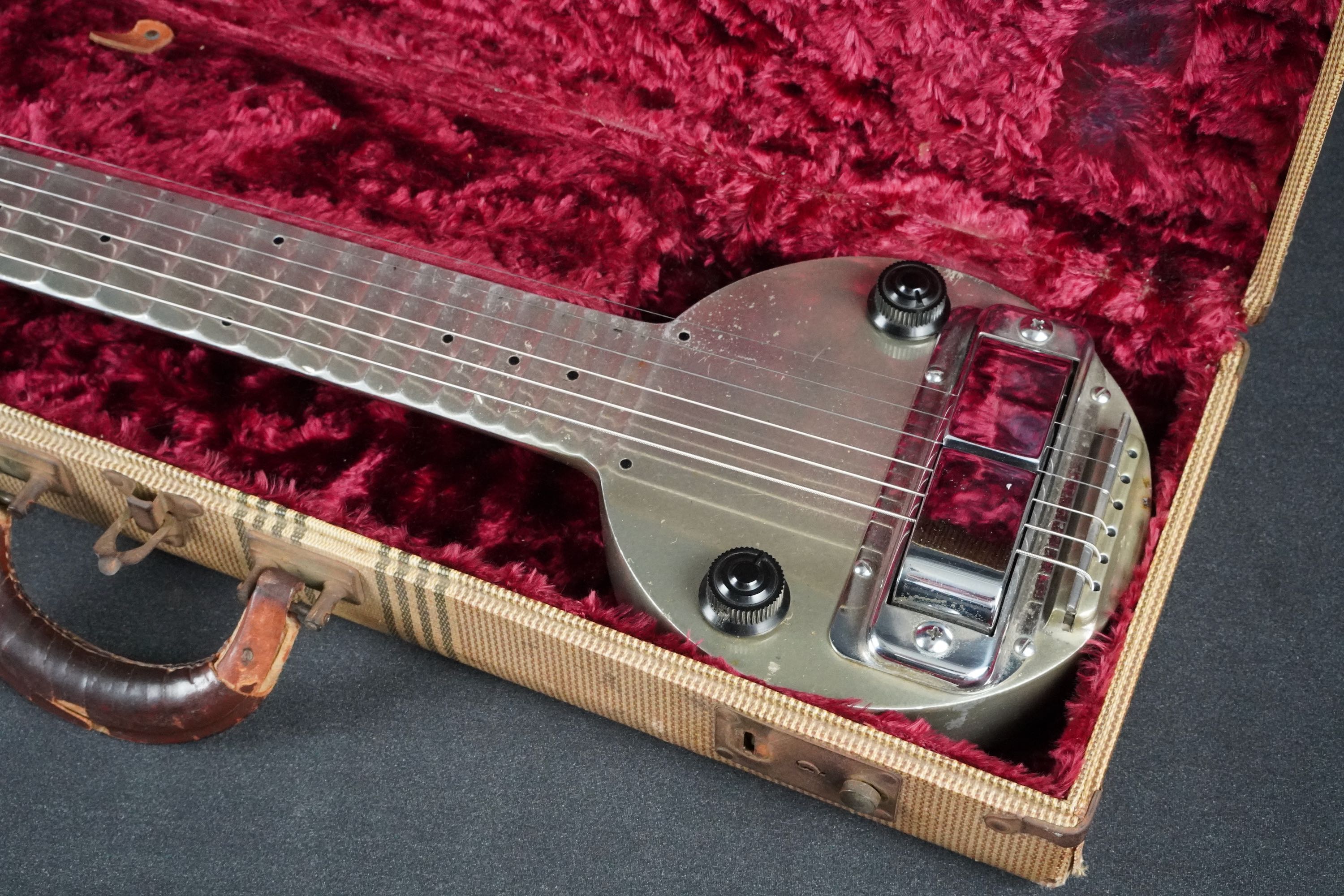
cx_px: 672
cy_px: 448
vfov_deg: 25.8
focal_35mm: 52
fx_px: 1960
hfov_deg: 37.9
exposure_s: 1/60
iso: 5000
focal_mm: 35
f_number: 11
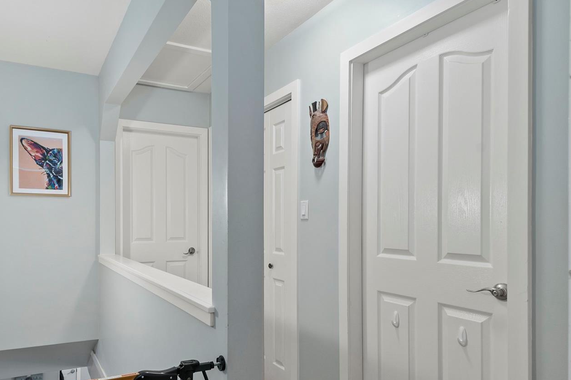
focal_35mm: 23
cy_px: 234
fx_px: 365
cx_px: 211
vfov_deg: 54.5
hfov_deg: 74.7
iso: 320
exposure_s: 1/2.5
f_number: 8
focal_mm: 12
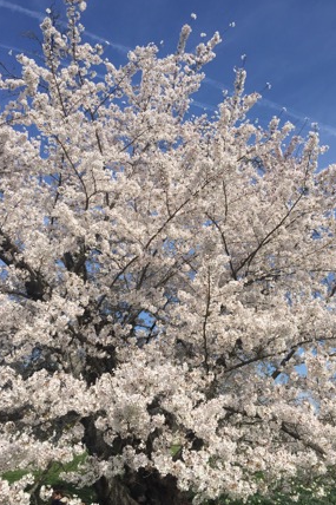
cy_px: 249
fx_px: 434
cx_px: 186
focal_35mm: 31
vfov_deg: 60.3
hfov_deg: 42.2
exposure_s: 1/2639
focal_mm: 4.15
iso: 32
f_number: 2.2
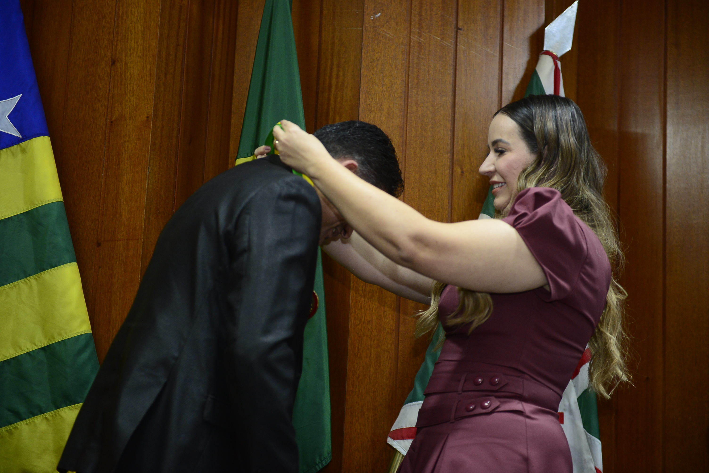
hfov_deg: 28.8
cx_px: 354
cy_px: 236
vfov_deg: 19.5
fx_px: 1379
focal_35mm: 70
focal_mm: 70
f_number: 2.8
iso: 2000
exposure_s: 1/125
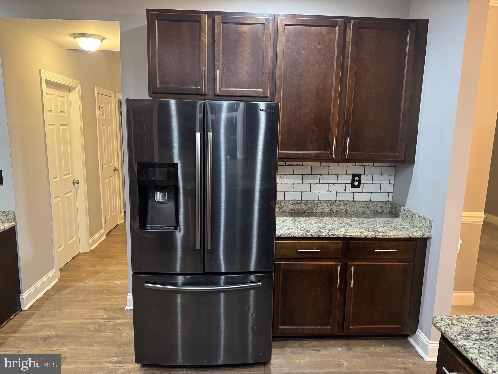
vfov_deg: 56.8
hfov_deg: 71.6
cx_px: 249
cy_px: 187
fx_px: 345
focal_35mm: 24
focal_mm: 6.76
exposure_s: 1/60
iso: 800
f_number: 1.78
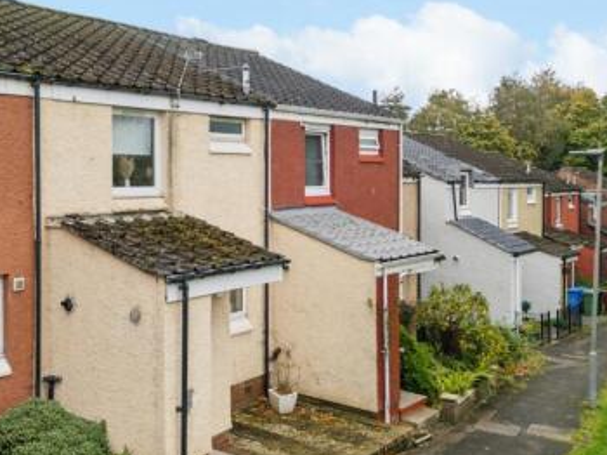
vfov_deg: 35.9
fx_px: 701
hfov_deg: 46.1
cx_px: 200
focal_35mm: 40
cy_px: 260
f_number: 1.7
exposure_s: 1/350
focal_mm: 6.7
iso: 100
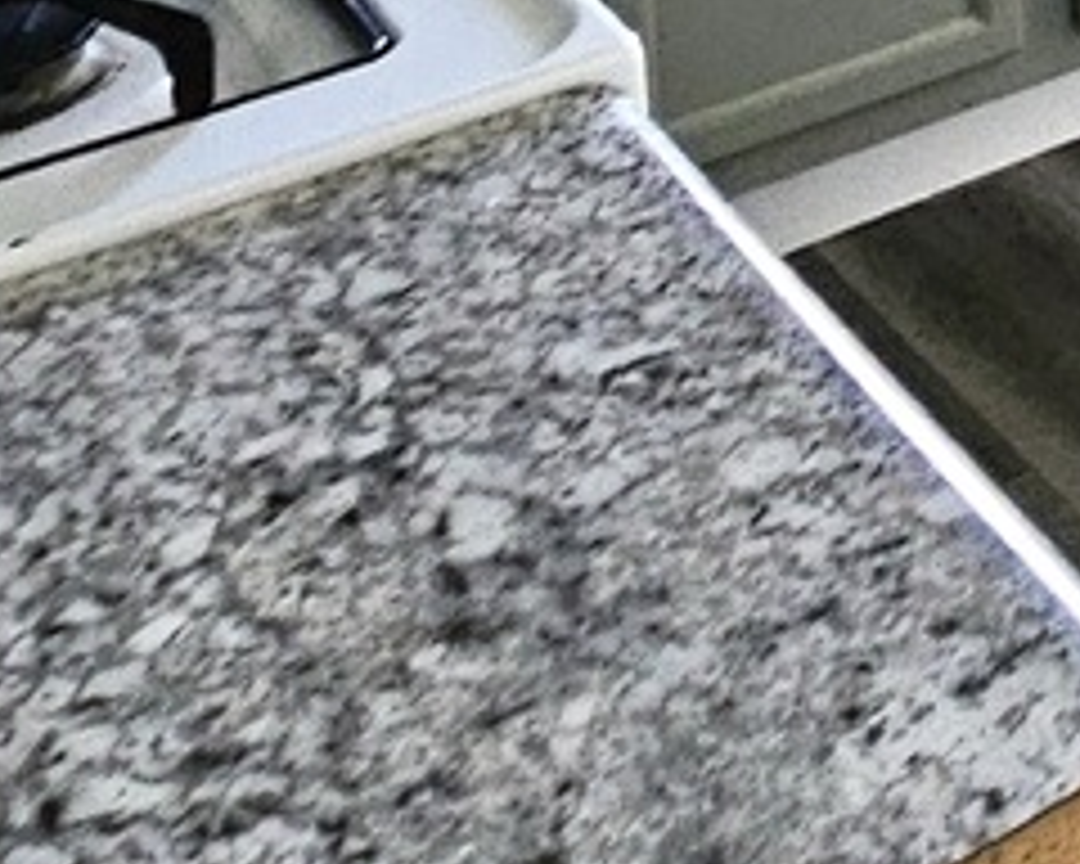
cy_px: -1035
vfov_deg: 14.9
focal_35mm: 76
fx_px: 2429
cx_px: 1598
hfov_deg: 21.3
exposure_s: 1/30
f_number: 2.2
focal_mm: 2.2
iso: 320
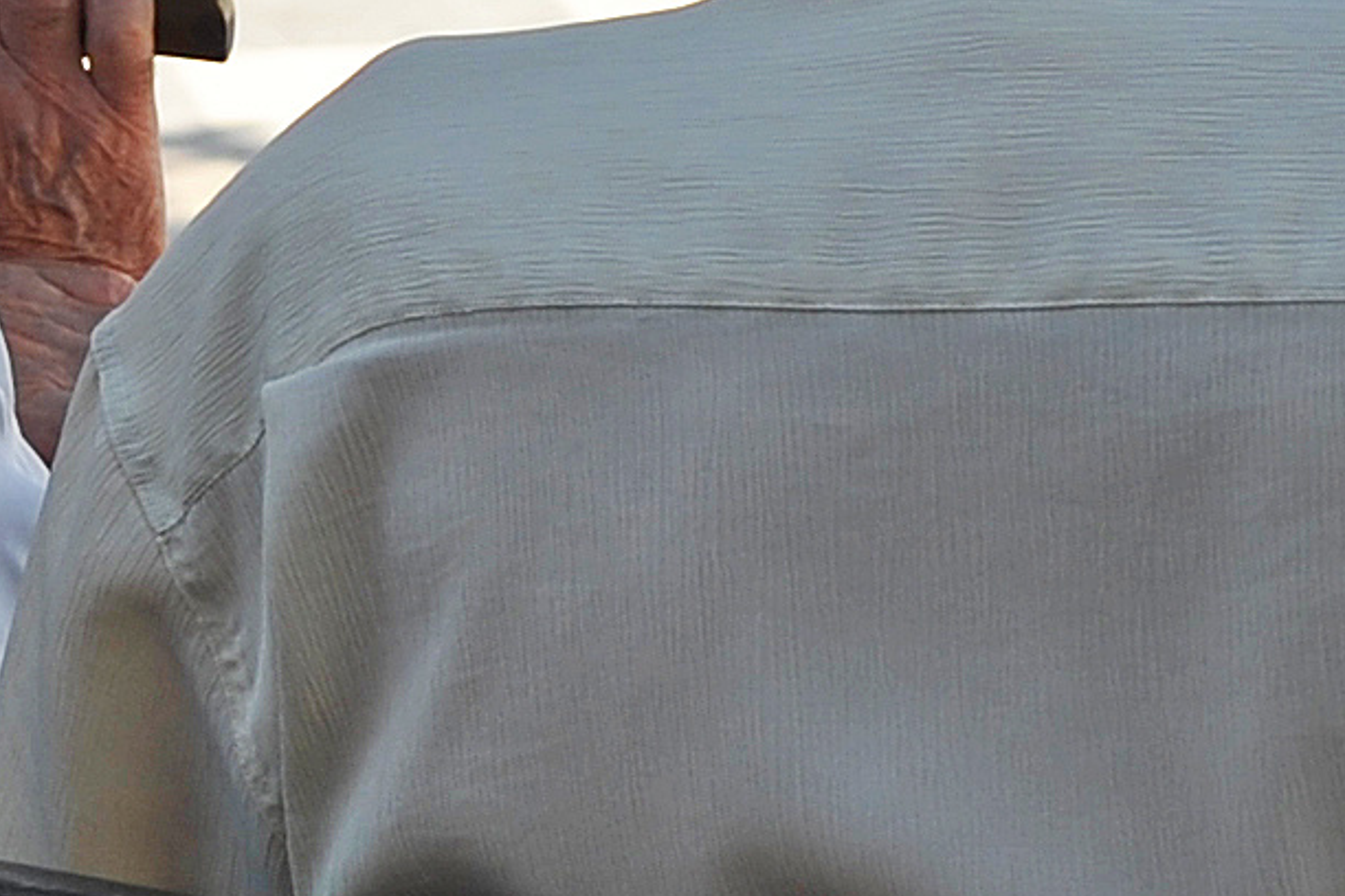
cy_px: -22
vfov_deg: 4.9
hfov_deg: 7.4
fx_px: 10386
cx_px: -26
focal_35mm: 278
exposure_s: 1/500
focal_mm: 40
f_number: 4.5
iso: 200
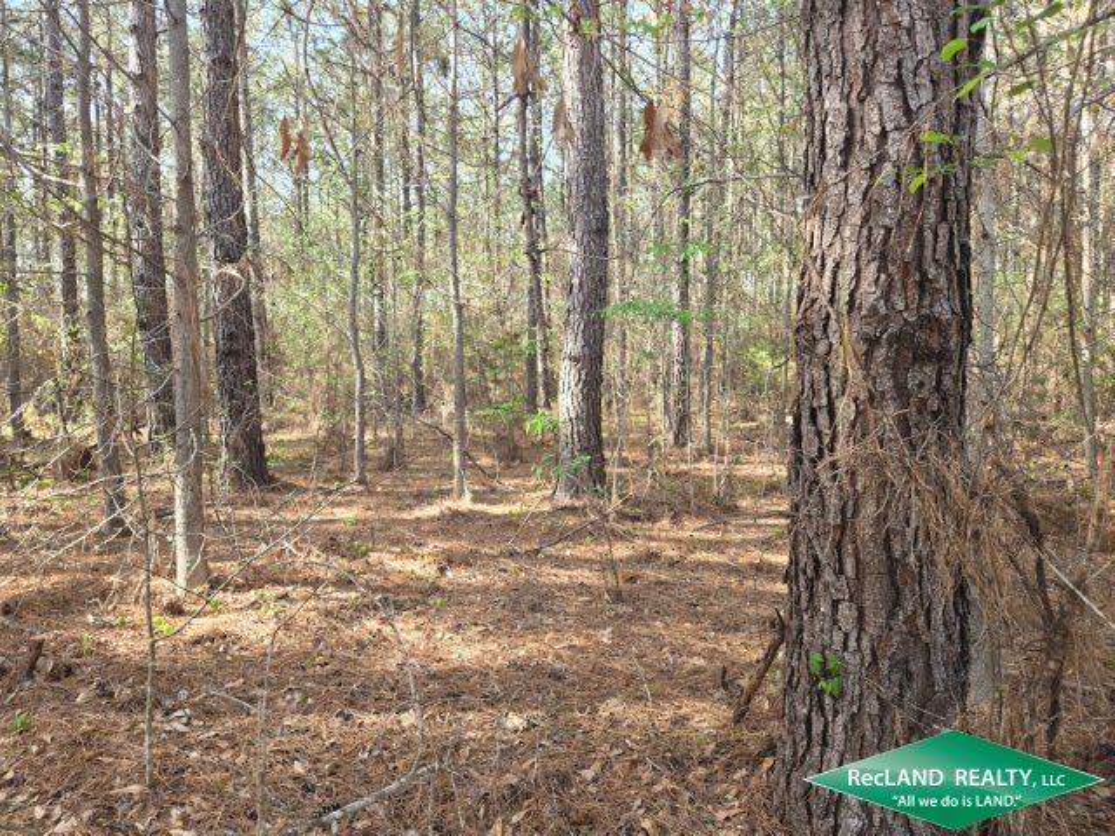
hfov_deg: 73.9
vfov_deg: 58.9
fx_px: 741
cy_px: 418
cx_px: 558
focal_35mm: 23
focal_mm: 5.4
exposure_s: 1/180
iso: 50
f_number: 1.8
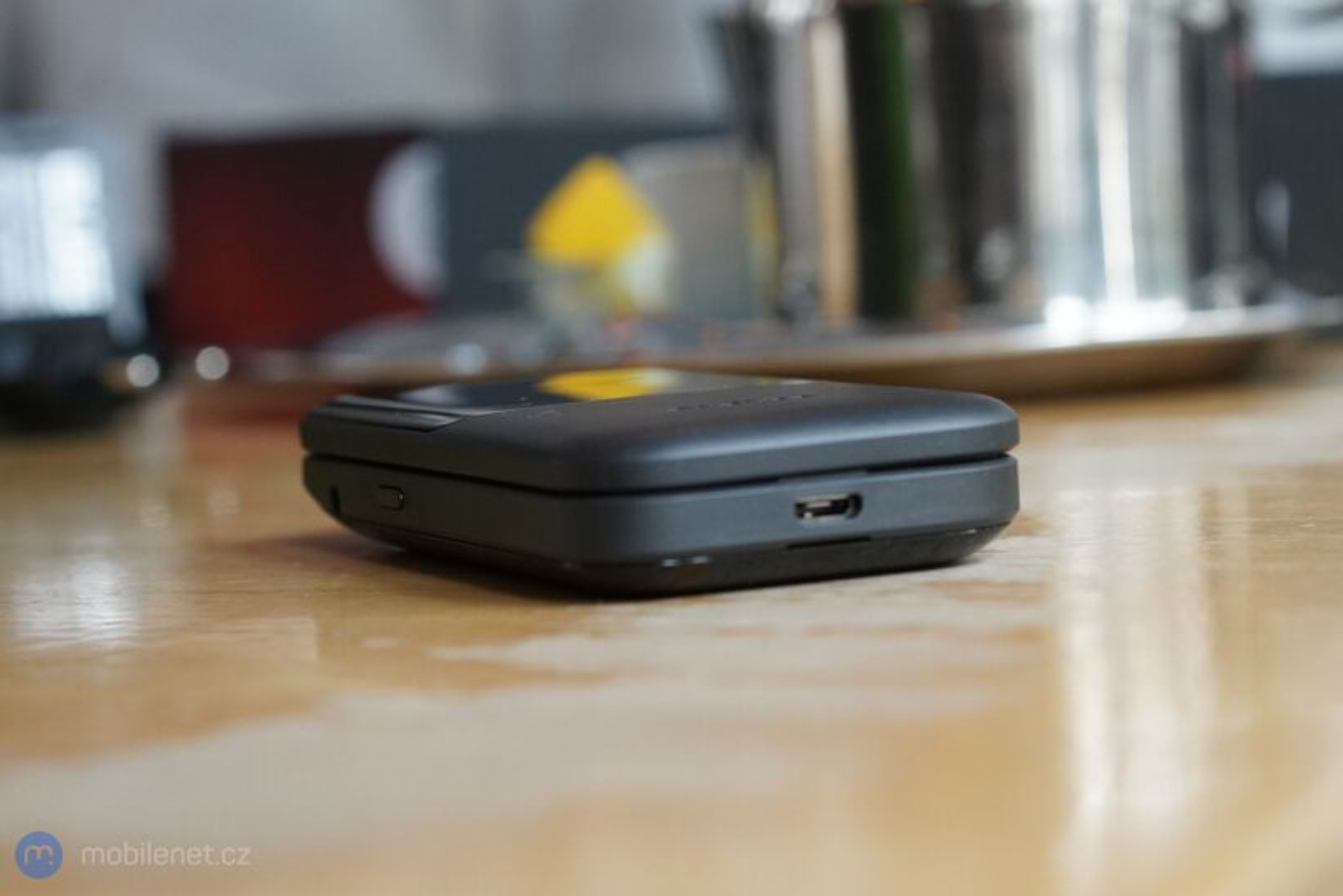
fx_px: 2089
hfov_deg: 35.6
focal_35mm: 56
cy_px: 442
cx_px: 681
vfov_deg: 24.2
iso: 3200
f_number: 5.6
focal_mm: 55
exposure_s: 1/250
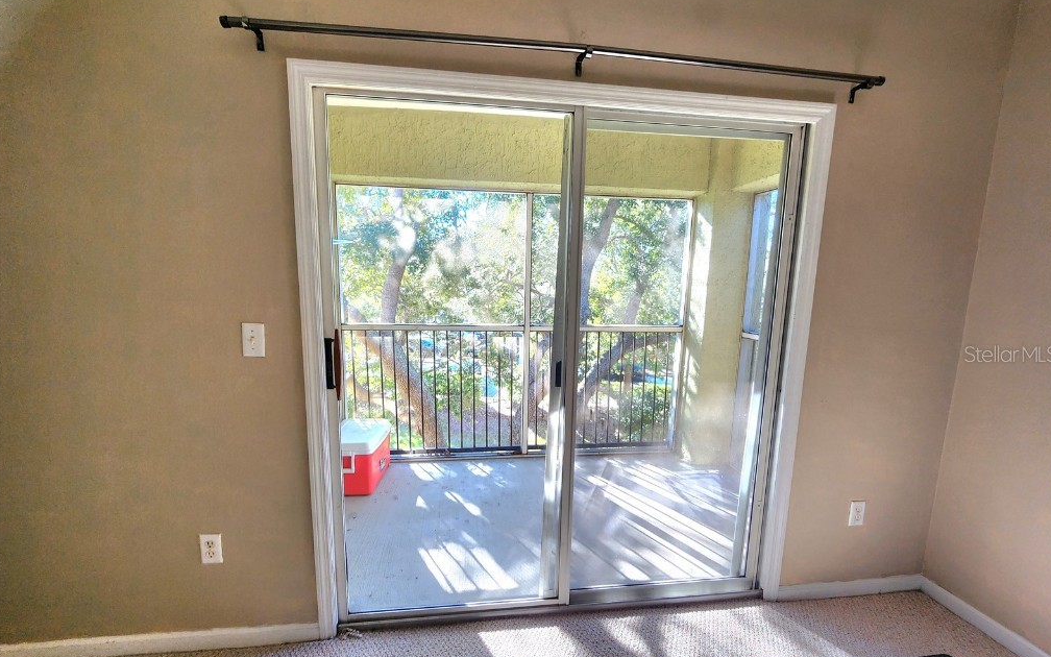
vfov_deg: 78.5
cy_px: 354
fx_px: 401
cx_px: 529
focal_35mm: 14
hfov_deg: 105.3
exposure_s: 1/60.2
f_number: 2.2
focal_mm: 2.2
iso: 125
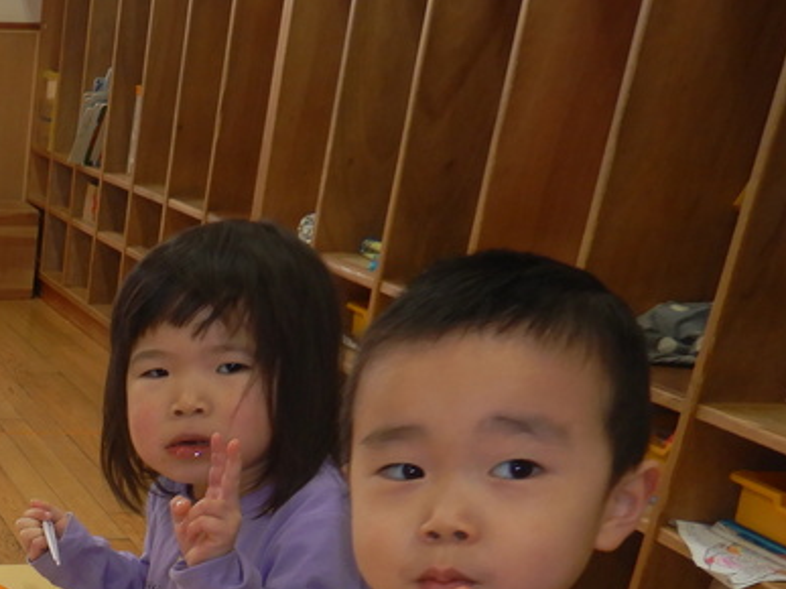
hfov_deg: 26.9
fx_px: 1407
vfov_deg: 21.9
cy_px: 709
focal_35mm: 62
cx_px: -205
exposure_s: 1/80
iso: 125
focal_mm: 4.3
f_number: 2.8
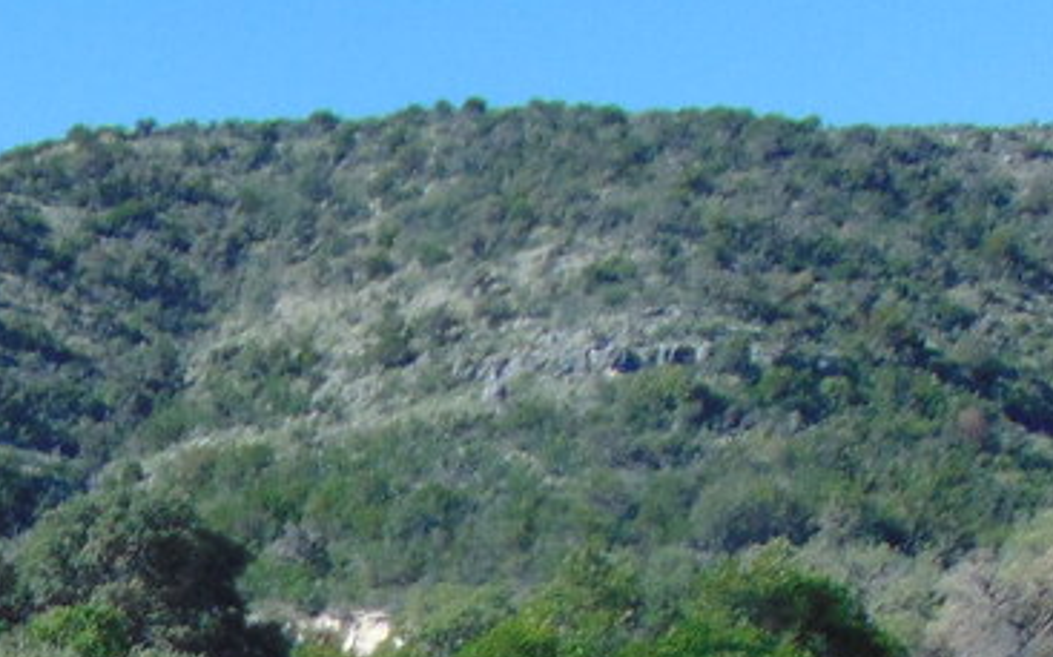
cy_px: 1397
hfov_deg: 18.2
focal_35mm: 104
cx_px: -445
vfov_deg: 11.2
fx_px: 2983
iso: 80
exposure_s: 1/200
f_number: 7.7
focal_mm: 4.5
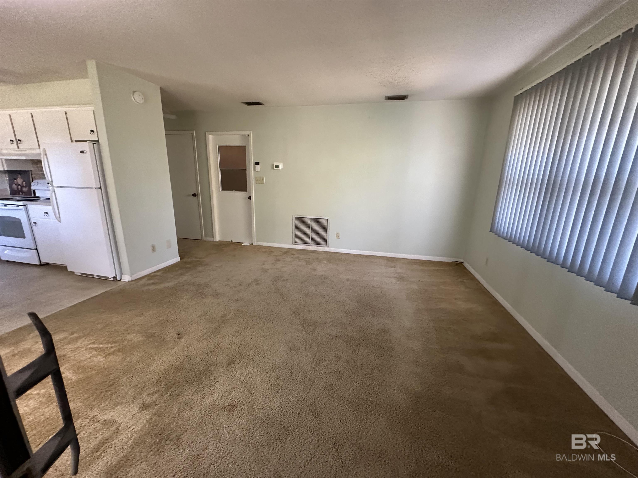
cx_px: 319
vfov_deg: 85.7
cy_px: 239
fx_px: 258
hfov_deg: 102.1
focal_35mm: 14
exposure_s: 1/60
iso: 640
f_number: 2.2
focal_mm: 2.22
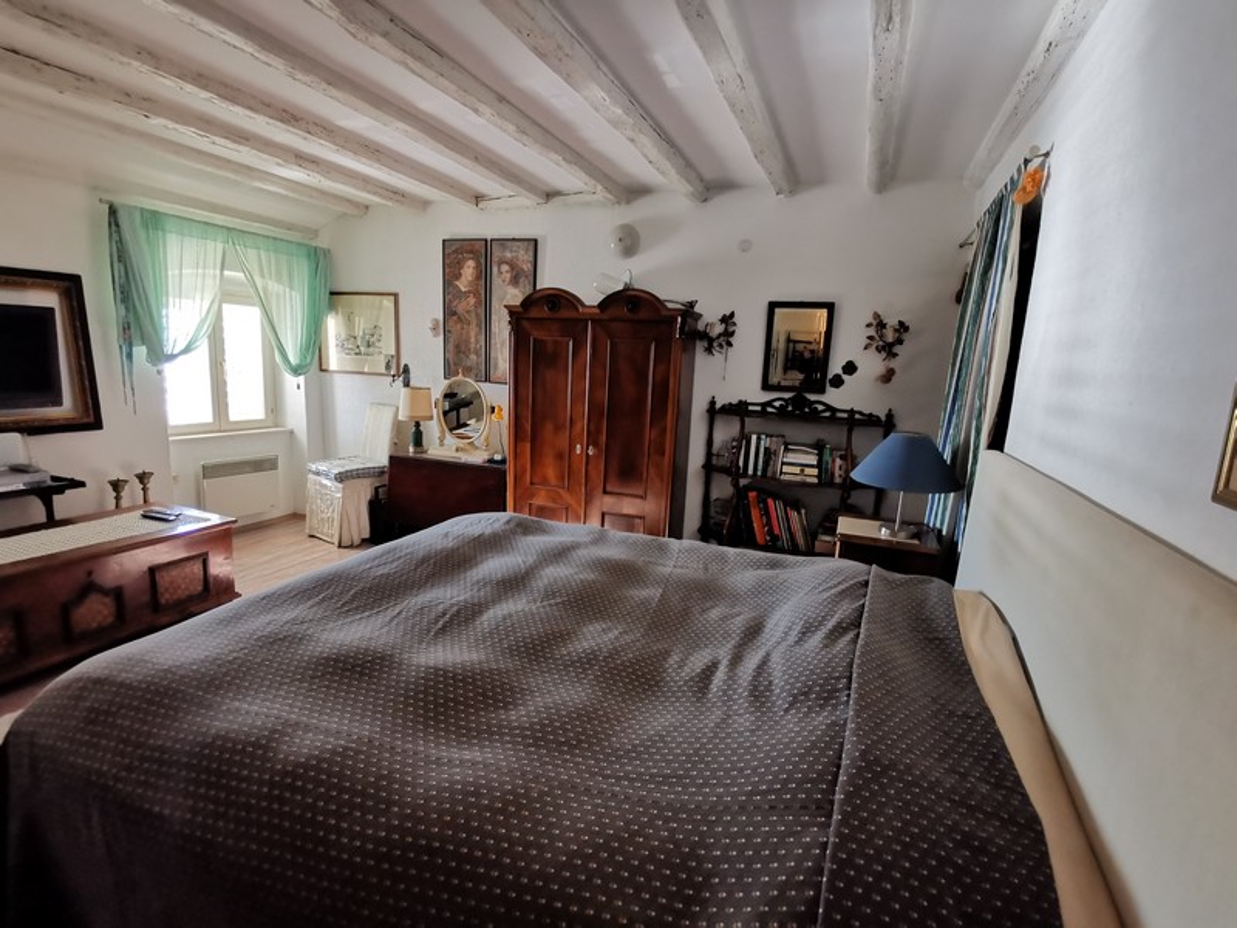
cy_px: 464
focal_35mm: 17
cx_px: 618
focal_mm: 2.23
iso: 250
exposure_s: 1/33.3
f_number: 2.2
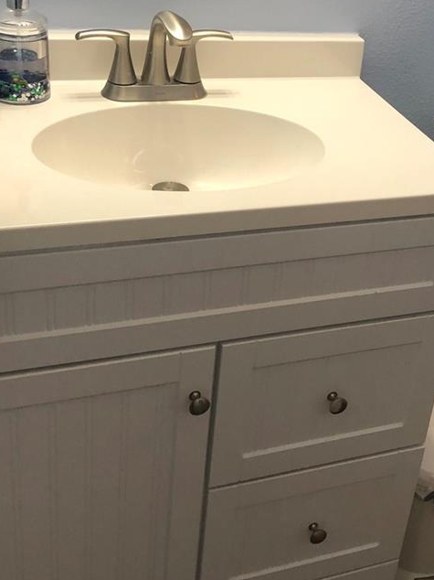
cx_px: 333
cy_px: 206
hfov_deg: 27.1
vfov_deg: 35.9
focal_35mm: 53
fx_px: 887
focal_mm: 3.99
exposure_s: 1/30
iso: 40
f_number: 1.8
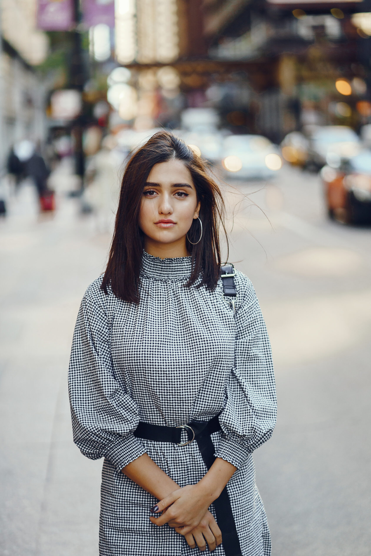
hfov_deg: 16.1
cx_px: 186
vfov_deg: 23.9
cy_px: 278
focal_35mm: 85
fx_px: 1314
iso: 640
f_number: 1.8
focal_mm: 85
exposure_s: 1/2000
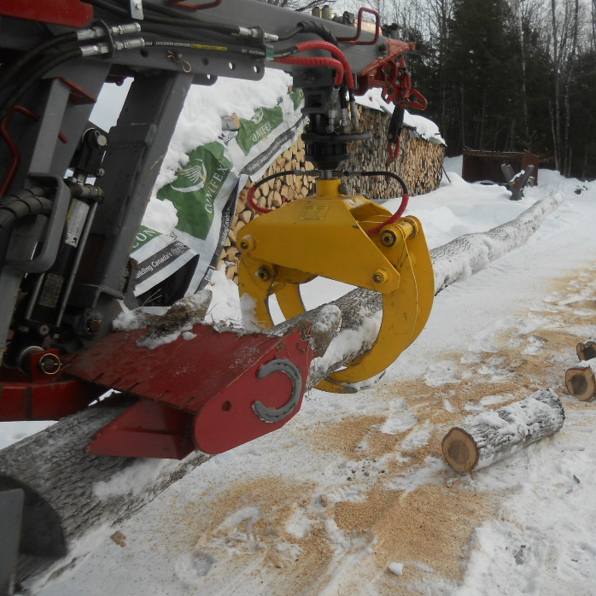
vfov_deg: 47.2
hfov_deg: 46.1
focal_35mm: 35
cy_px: 301
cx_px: 423
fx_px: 682
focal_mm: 4.9
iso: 80
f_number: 3.2
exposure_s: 1/500
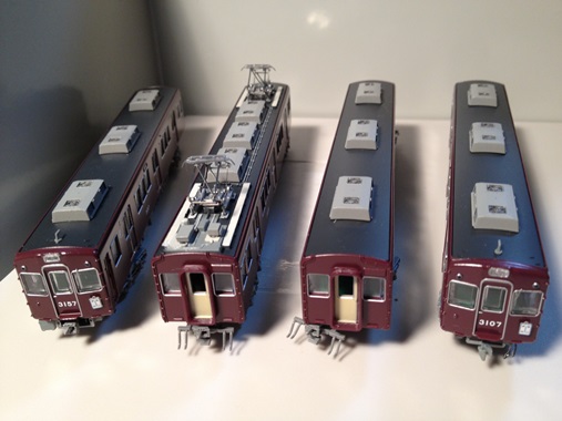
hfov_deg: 52.6
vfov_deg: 40.7
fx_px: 568
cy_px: 210
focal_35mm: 35
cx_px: 281
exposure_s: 1/20
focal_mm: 4.28
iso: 80
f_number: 2.4
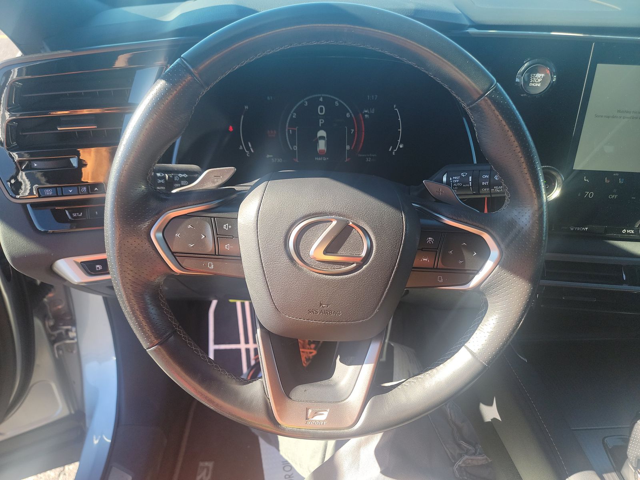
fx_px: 444
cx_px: 320
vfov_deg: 56.8
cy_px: 240
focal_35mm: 24
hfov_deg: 71.6
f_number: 1.8
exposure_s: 1/120
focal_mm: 6.7
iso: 50
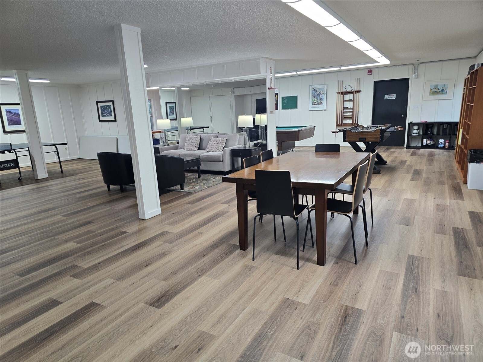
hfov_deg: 73.9
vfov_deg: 58.9
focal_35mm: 23
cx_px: 242
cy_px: 181
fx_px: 321
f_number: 1.7
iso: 100
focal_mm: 6.3
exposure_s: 1/120
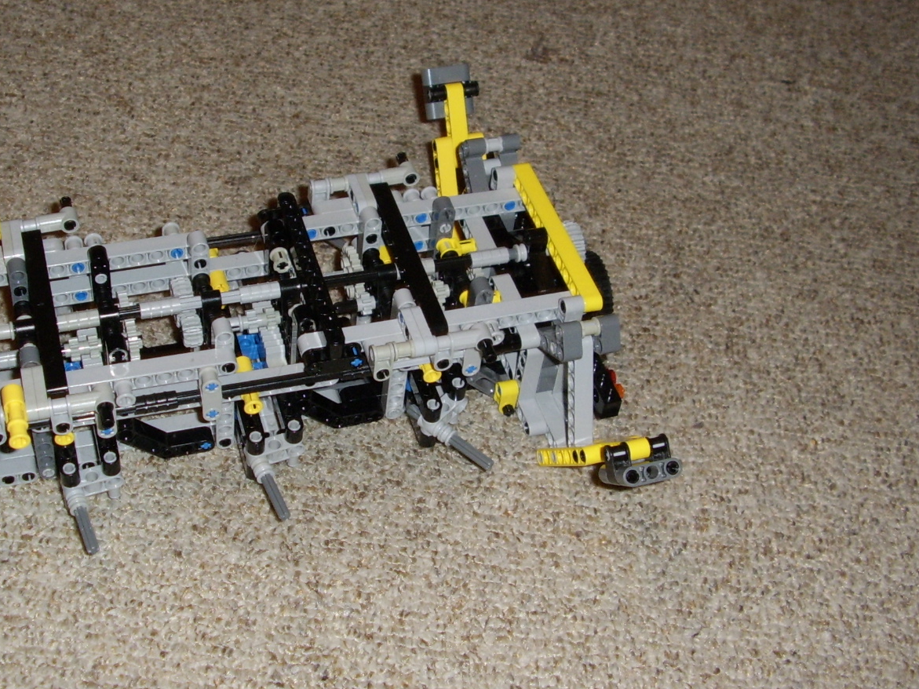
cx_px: 365
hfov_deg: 45.5
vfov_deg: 35.1
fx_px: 1088
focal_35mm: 41
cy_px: 302
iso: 141
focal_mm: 5.8
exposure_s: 1/30
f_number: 2.9
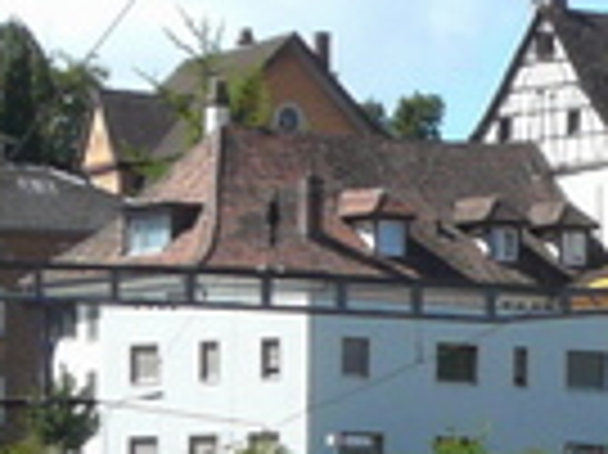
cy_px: 778
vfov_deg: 3.3
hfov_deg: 4.2
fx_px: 7932
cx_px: 1815
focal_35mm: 452
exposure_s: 1/320
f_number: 5.6
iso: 100
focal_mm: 10
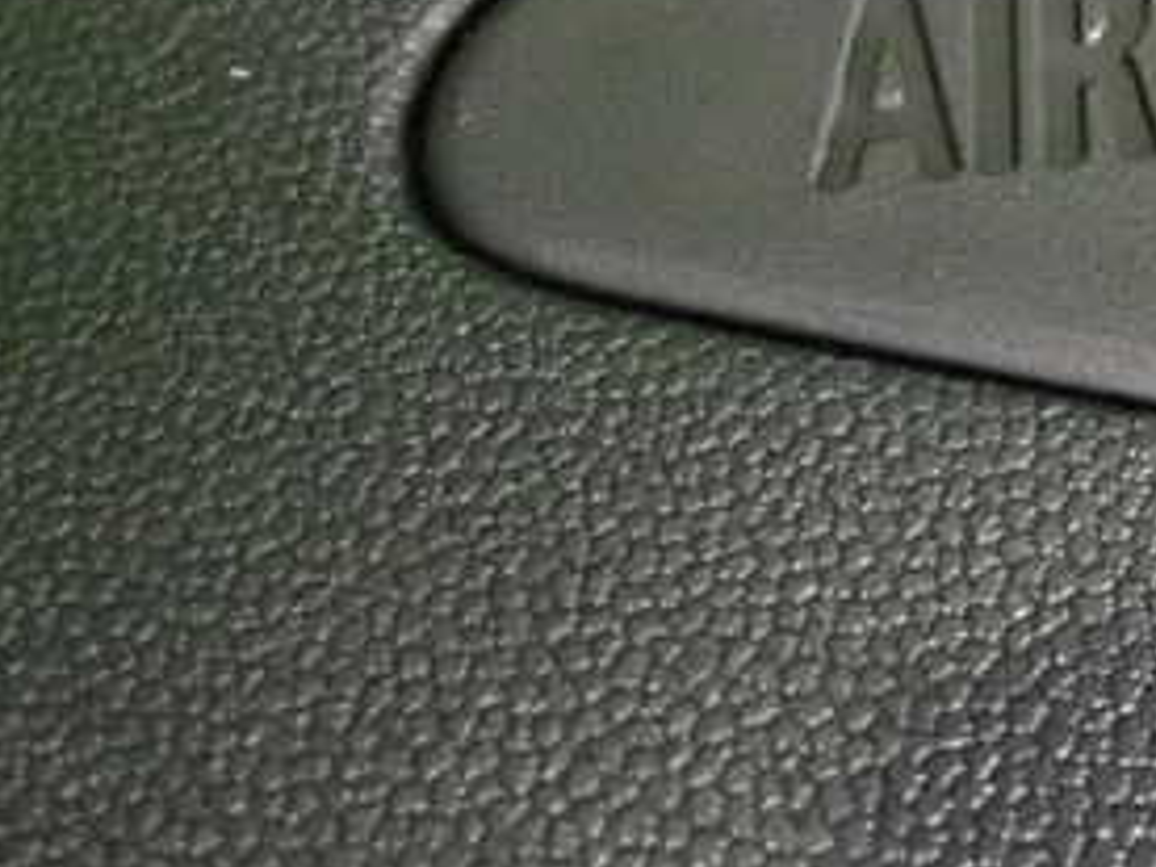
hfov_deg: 21.3
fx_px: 2972
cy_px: 75
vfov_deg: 16.4
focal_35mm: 89
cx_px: 1152
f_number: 2.8
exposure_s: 1/160
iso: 5000
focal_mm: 7.31
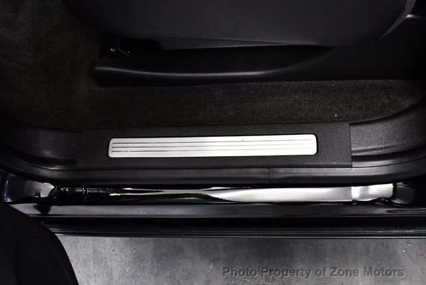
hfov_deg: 46.3
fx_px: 498
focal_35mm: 42
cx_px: 213
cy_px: 142
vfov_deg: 32.0
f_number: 3.8
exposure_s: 1/125
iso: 3200
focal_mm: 21
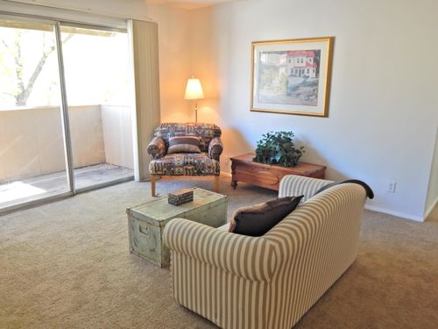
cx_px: 219
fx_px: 354
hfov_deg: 63.4
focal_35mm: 28
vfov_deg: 49.7
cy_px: 164
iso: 180
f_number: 3.2
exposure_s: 1/30
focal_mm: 5.1
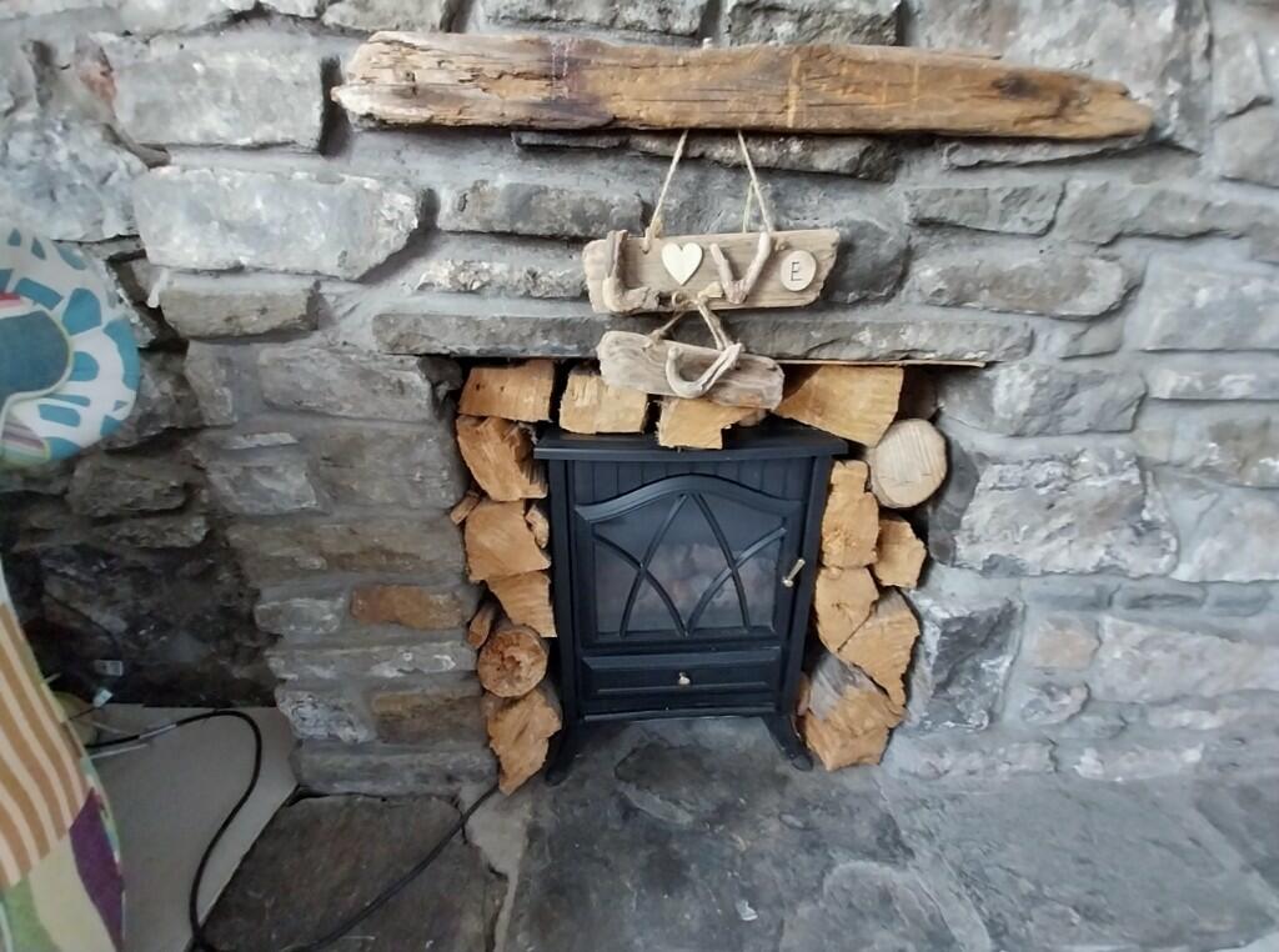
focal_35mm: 13
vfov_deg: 89.6
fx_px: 479
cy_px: 476
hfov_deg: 106.3
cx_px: 640
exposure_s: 1/25
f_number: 2.2
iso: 250
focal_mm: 1.13
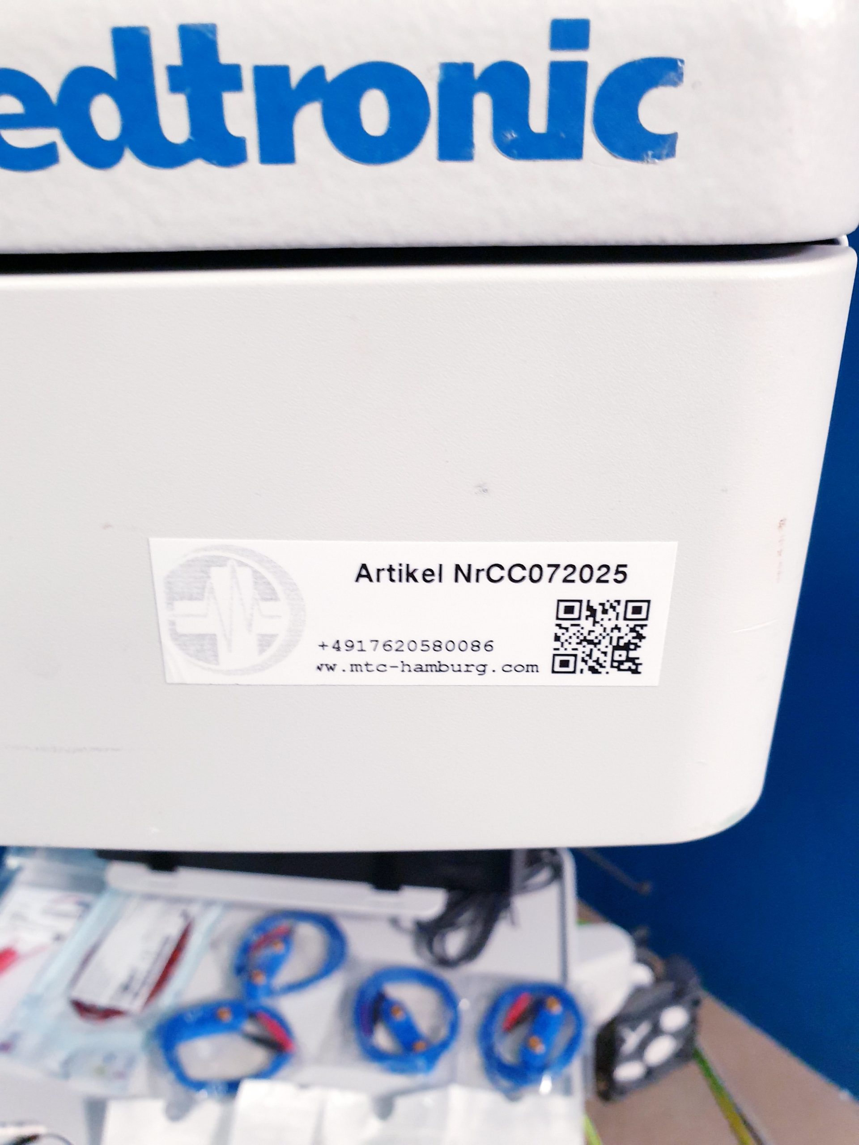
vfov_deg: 67.3
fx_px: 860
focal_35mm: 26
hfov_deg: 53.1
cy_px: 572
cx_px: 430
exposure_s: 1/50
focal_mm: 4.3
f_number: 2.4
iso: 320
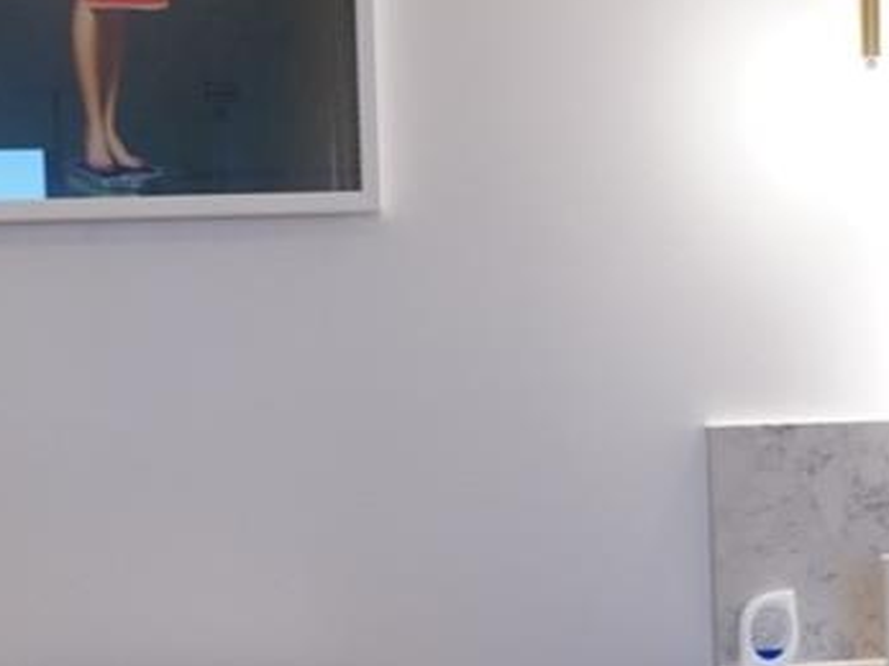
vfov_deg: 20.6
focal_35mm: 71
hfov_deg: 26.9
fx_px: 1823
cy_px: 488
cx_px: 192
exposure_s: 1/160
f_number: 4
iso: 1000
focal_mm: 16
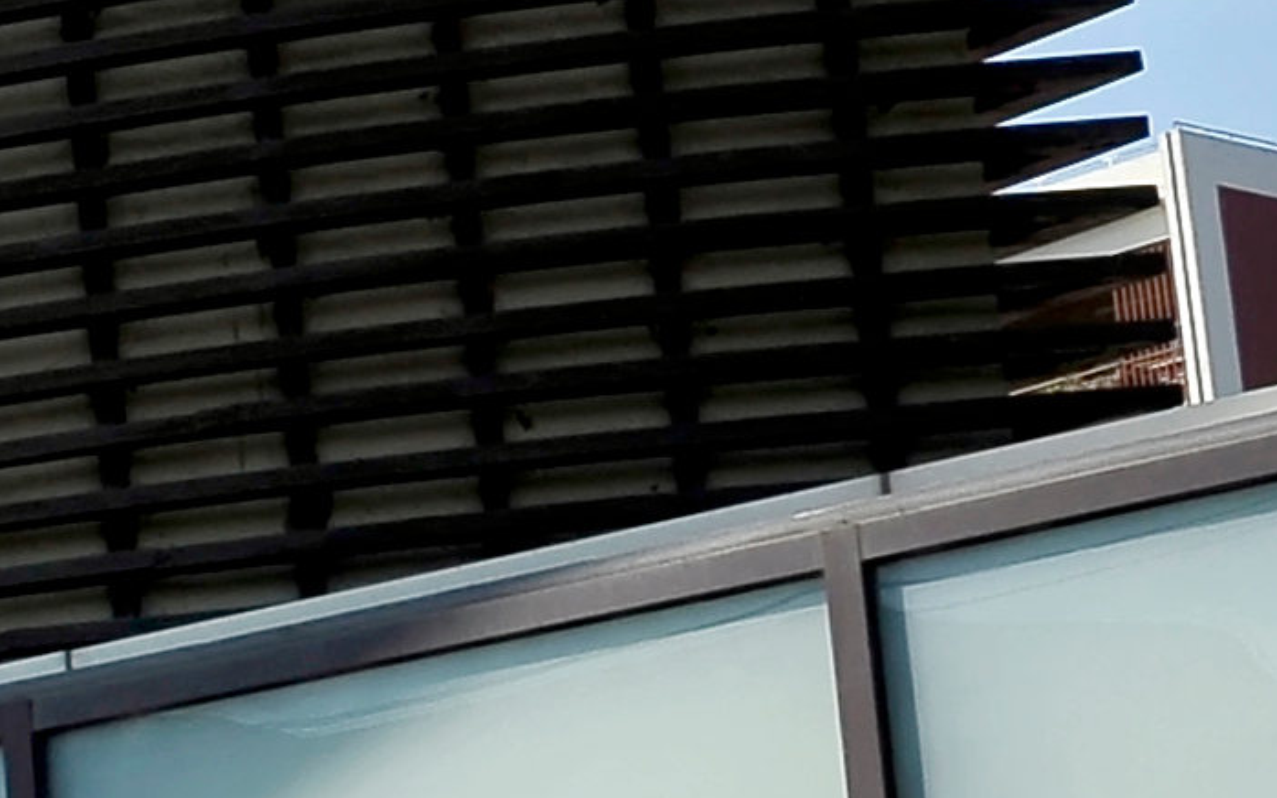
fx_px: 5185
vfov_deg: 8.8
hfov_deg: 10.9
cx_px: -2197
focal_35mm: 149
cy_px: 758
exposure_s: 1/800
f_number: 11
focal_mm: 24
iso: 400
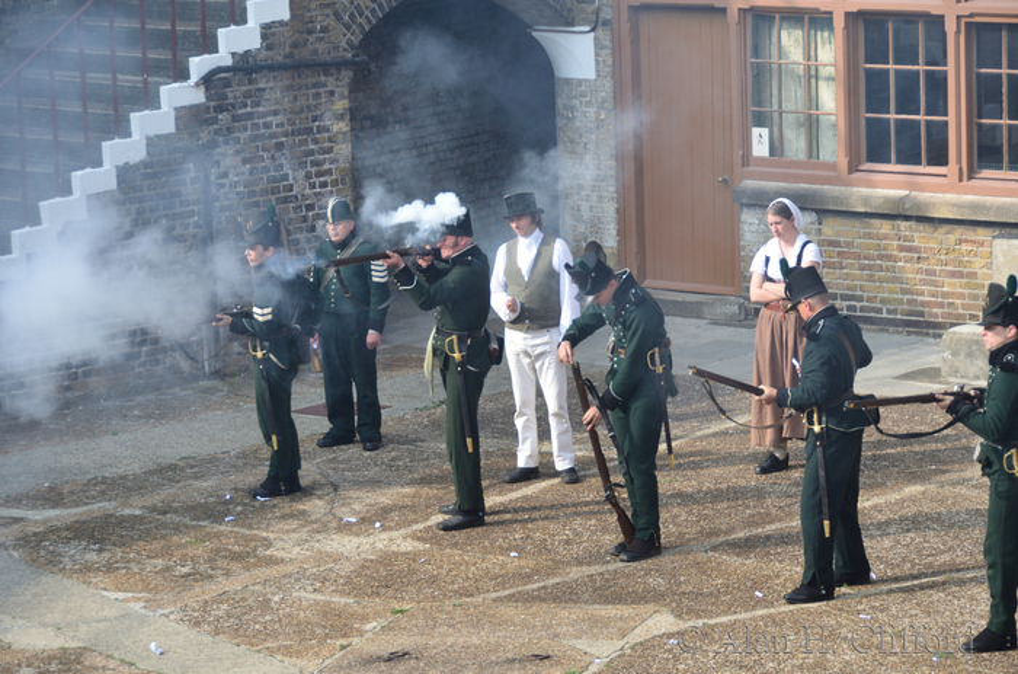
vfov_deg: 9.6
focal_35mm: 142
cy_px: 337
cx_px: 509
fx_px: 4020
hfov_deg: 14.4
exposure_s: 1/200
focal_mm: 95
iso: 100
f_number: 5.3
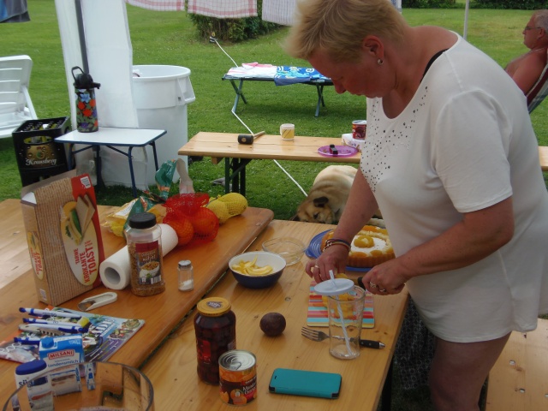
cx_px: 274
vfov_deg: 34.3
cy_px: 206
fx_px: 665
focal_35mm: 42
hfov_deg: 44.8
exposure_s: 1/400
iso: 64
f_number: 3.6
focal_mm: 7.8
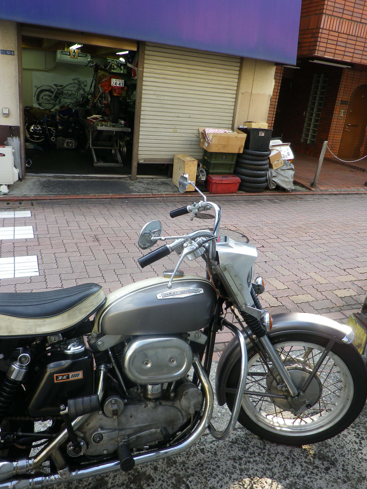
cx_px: 184
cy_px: 244
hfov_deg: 49.7
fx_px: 396
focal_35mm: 28
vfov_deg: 63.4
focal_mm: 5
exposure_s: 1/100
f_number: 3.2
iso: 80
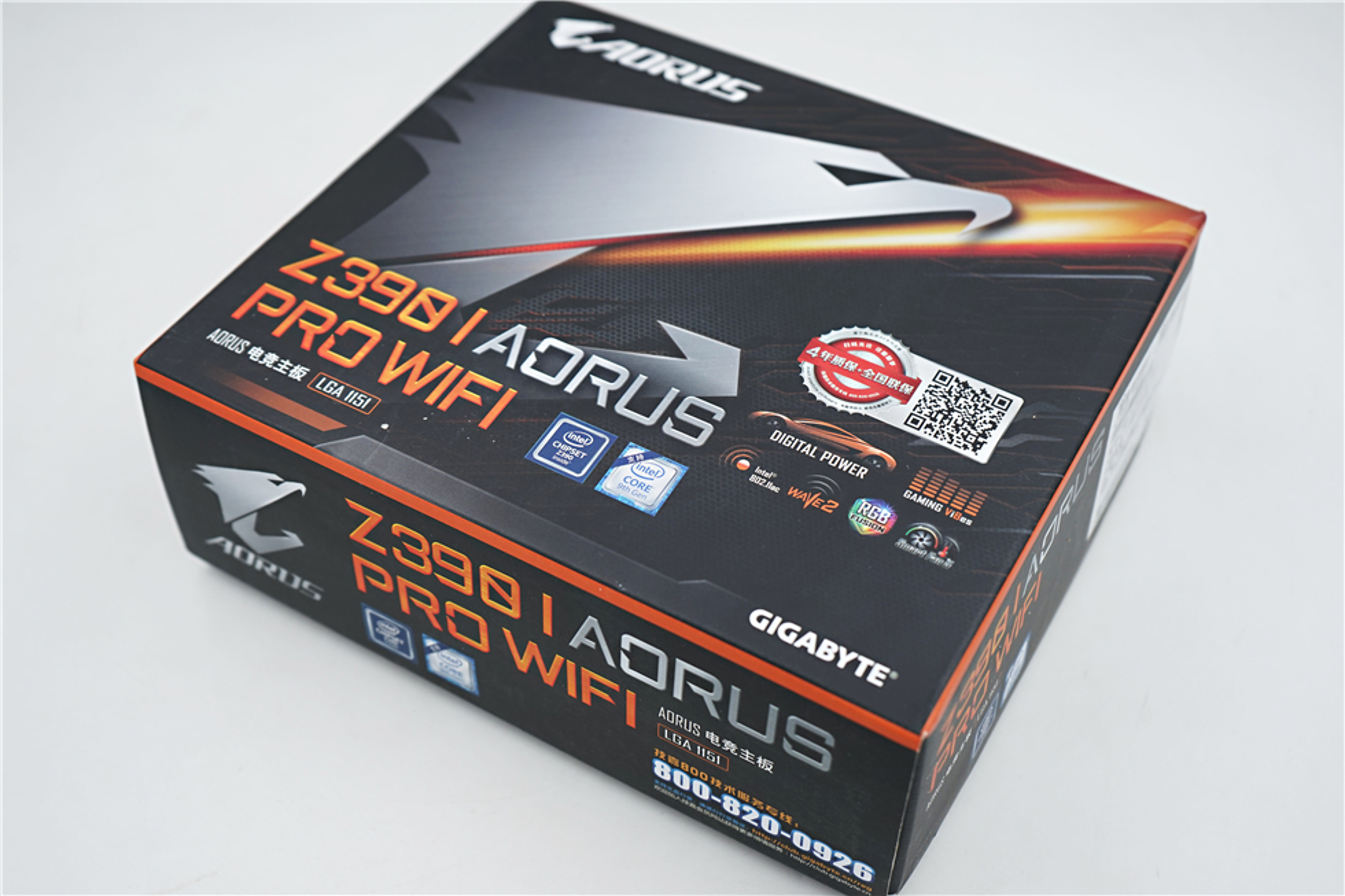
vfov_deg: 32.6
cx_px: 672
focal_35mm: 41
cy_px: 448
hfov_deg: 47.4
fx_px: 1531
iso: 125
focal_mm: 41
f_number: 4.5
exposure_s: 1/160
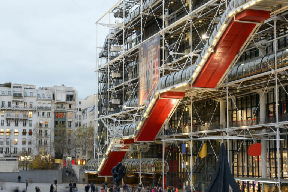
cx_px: 144
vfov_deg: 19.5
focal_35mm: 70
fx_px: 560
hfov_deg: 28.8
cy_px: 96
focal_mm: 70
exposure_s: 1/1.3
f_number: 11
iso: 200
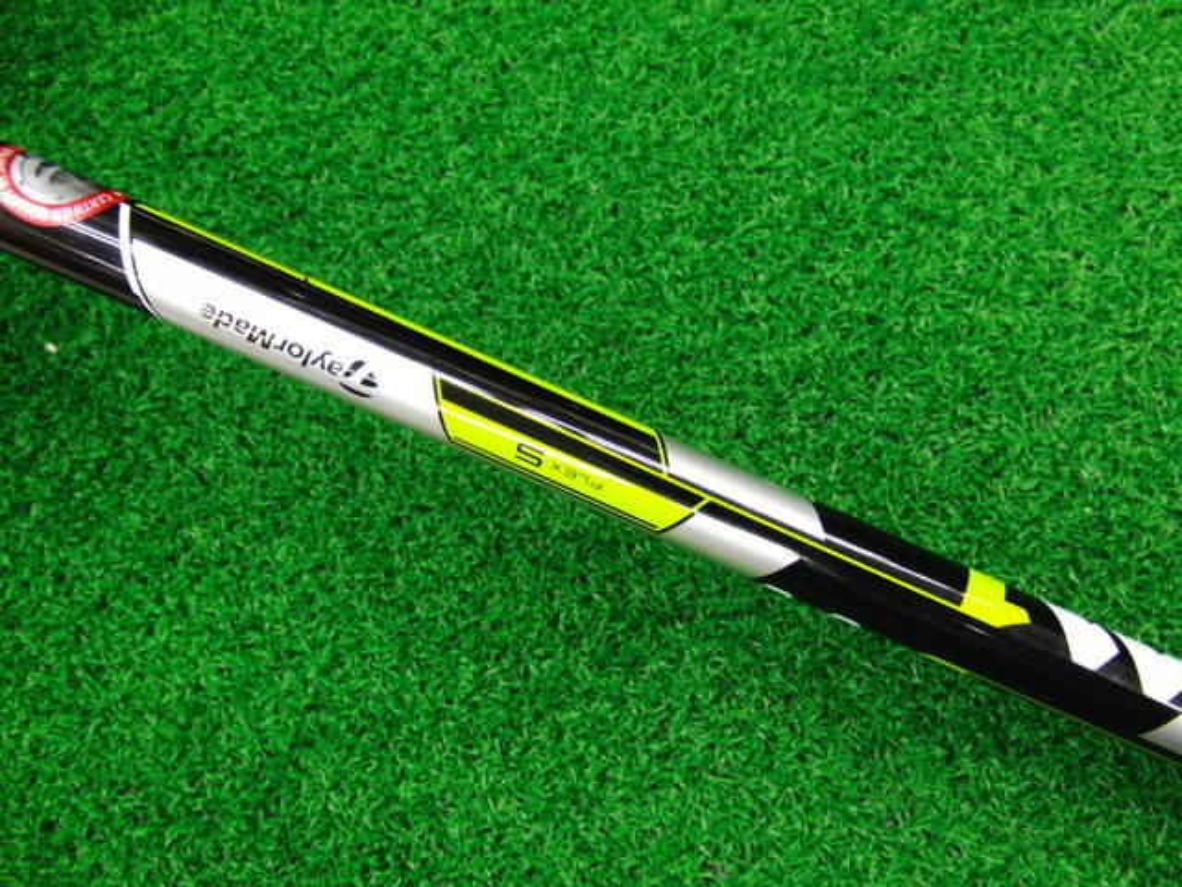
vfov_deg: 38.7
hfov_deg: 50.1
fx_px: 1263
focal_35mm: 37
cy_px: 444
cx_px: 591
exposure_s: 1/30
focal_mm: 6.42
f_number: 3.6
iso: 400
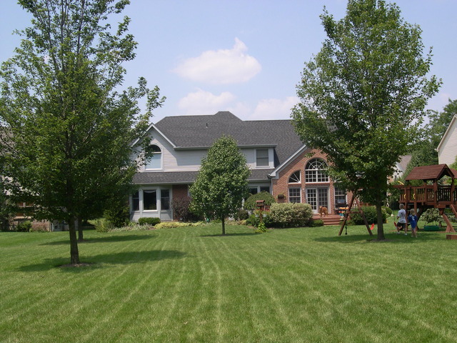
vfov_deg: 37.7
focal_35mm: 38
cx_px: 228
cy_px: 172
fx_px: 502
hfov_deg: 49.0
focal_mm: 8
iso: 100
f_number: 7.6
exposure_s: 1/162
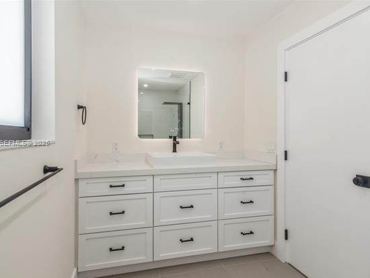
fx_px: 203
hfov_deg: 84.5
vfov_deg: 68.7
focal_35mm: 19
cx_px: 172
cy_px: 143
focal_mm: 17
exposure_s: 1/20
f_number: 8
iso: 200
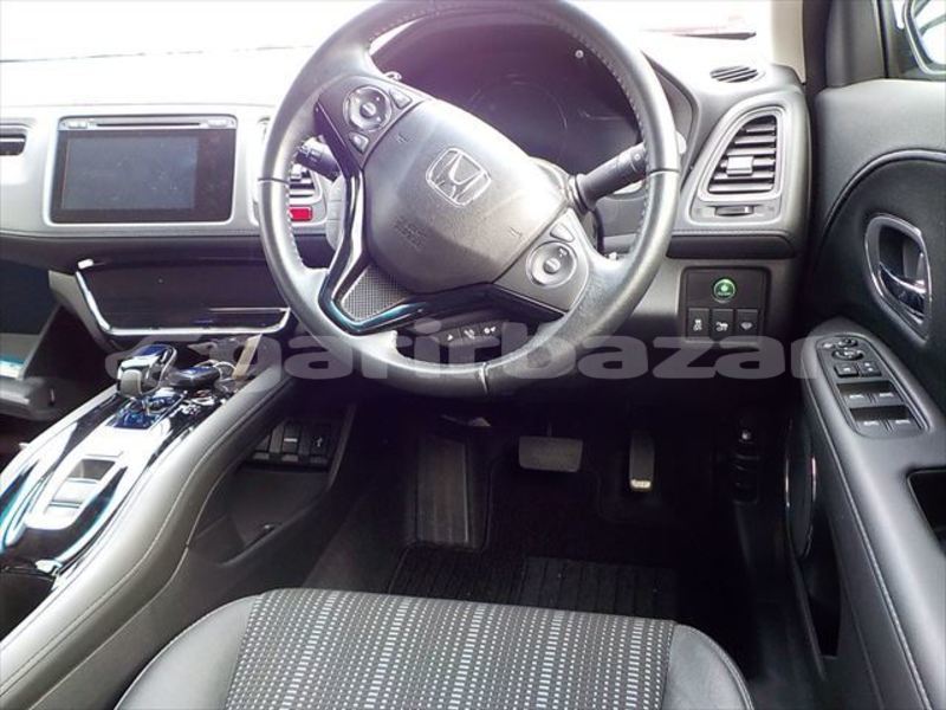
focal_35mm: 30
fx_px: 820
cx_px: 473
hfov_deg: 60.0
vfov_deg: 46.8
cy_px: 355
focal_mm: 4.1
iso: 250
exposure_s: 1/30
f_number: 3.3
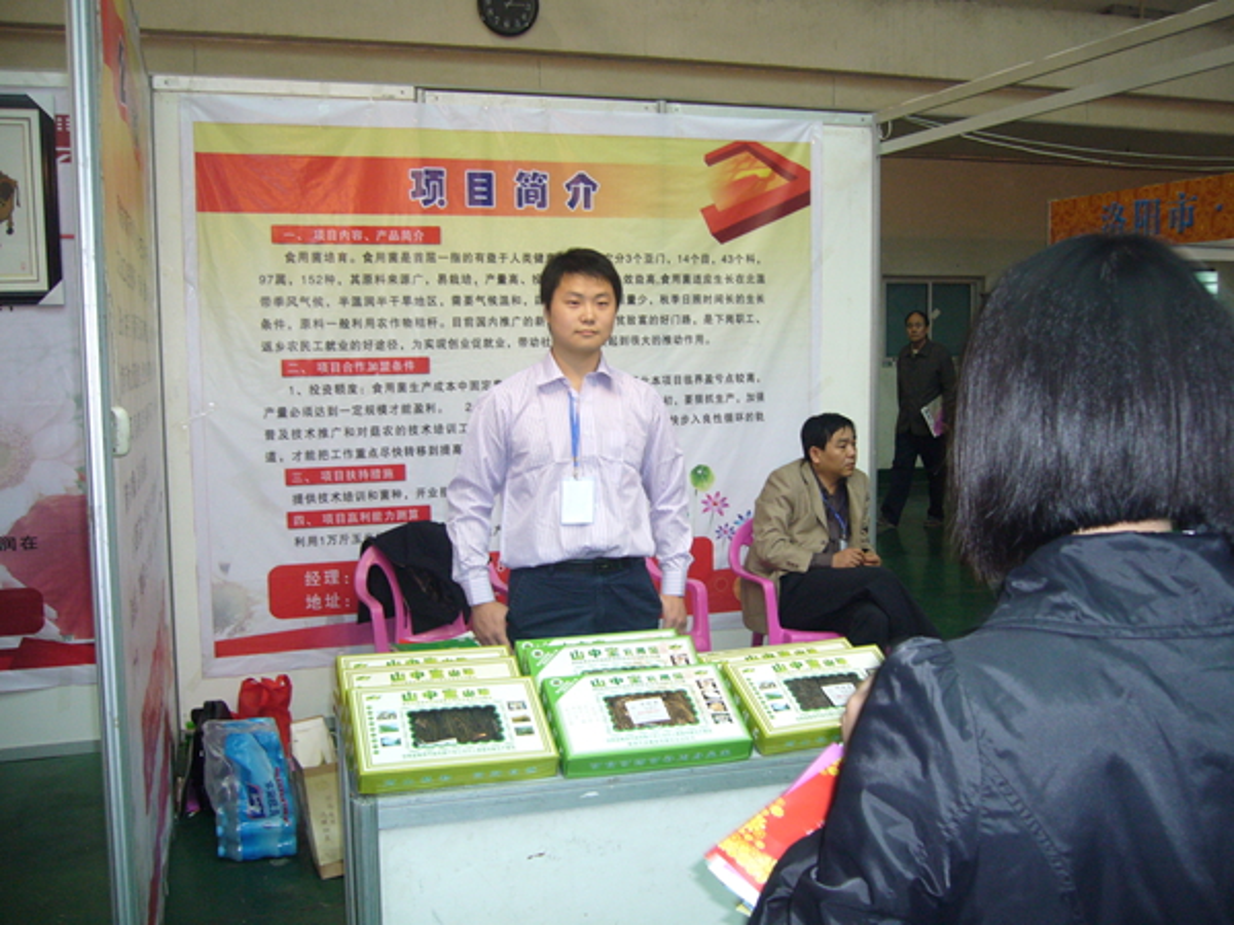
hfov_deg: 52.6
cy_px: 462
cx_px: 617
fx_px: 1248
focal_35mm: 35
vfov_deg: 40.7
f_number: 2.8
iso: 125
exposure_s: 1/30
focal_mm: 5.8
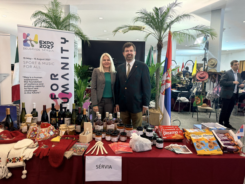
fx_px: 170
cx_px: 122
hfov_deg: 71.6
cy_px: 92
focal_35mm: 24
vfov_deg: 56.8
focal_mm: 6.76
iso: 200
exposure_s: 1/50
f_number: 1.78
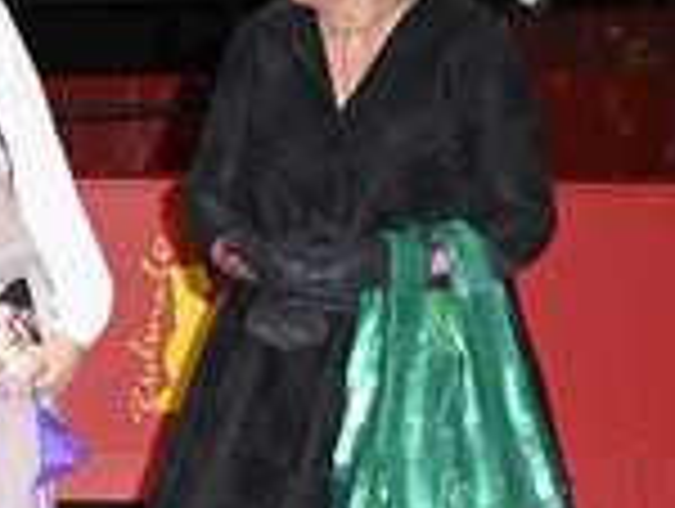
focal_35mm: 127
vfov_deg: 11.7
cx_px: -209
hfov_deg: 14.8
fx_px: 2480
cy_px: 342
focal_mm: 44
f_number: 5.6
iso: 640
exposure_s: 1/200
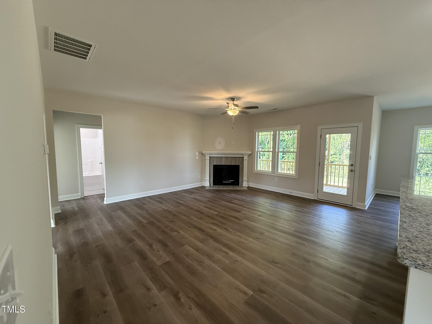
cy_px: 162
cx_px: 216
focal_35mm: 14
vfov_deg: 85.7
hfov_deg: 102.1
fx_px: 175
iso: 320
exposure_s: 1/120
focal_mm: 2.22
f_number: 2.2
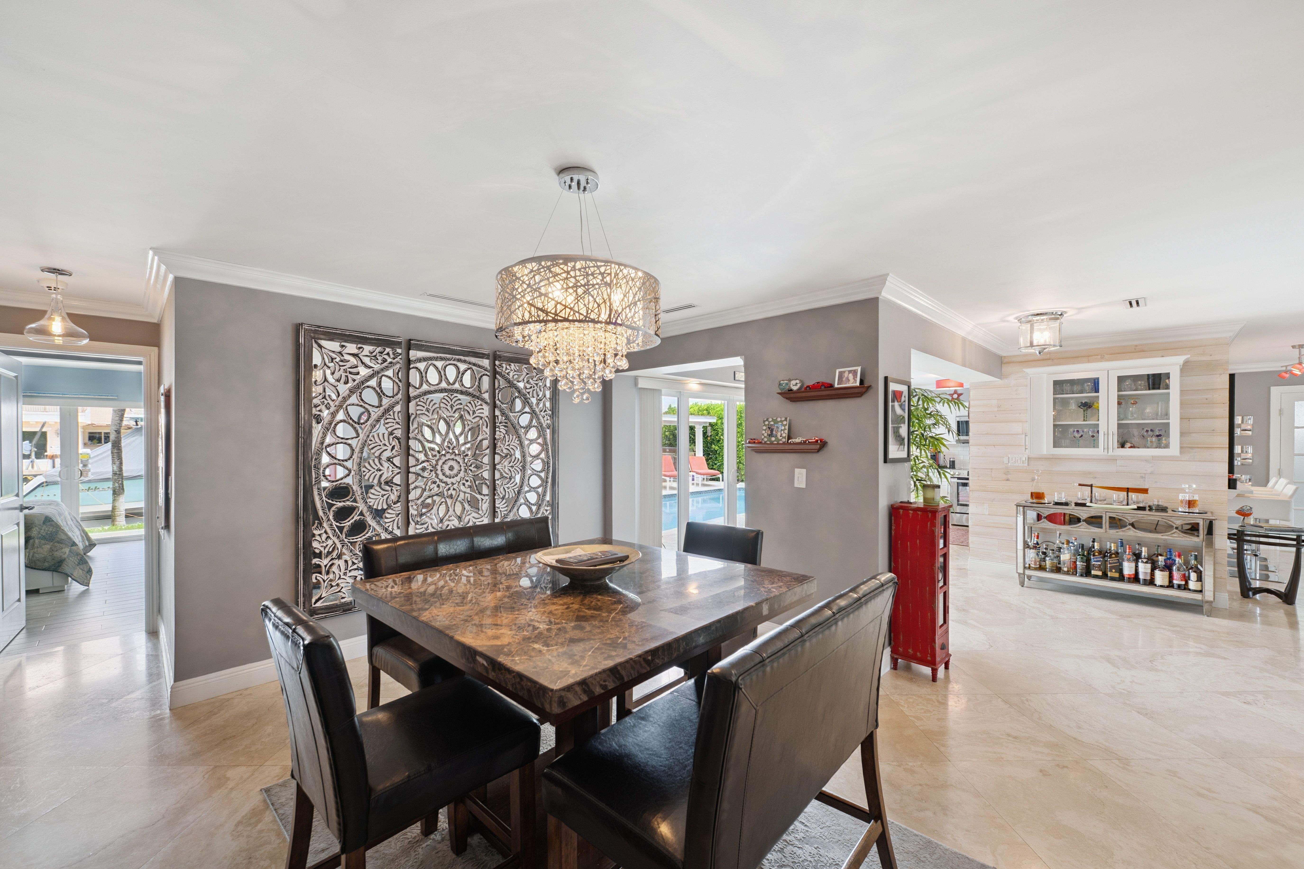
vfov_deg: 81.2
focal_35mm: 14
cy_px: 434
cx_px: 652
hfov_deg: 104.3
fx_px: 507
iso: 250
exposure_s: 1/25
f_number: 7.1
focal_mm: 14
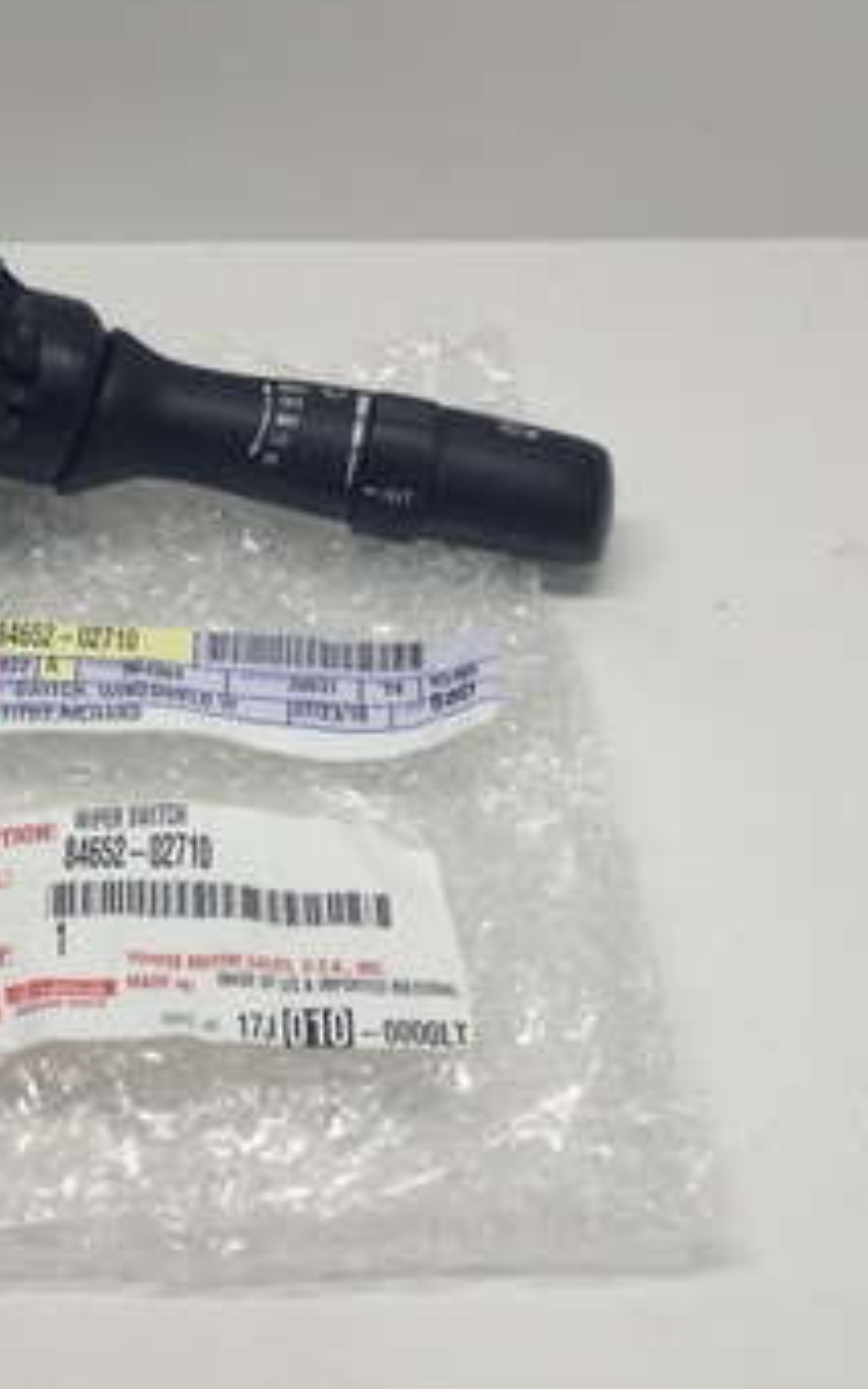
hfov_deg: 19.5
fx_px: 2497
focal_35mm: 66
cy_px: 426
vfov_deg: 30.8
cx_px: 156
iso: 32
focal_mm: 3.3
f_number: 2.4
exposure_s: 1/40
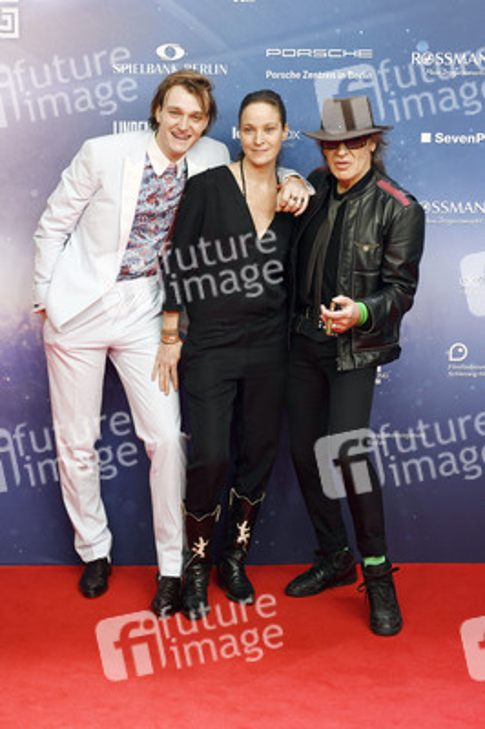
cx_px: 242
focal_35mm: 70
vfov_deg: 28.9
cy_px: 364
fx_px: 1417
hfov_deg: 19.4
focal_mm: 70
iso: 800
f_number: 3.5
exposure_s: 1/640
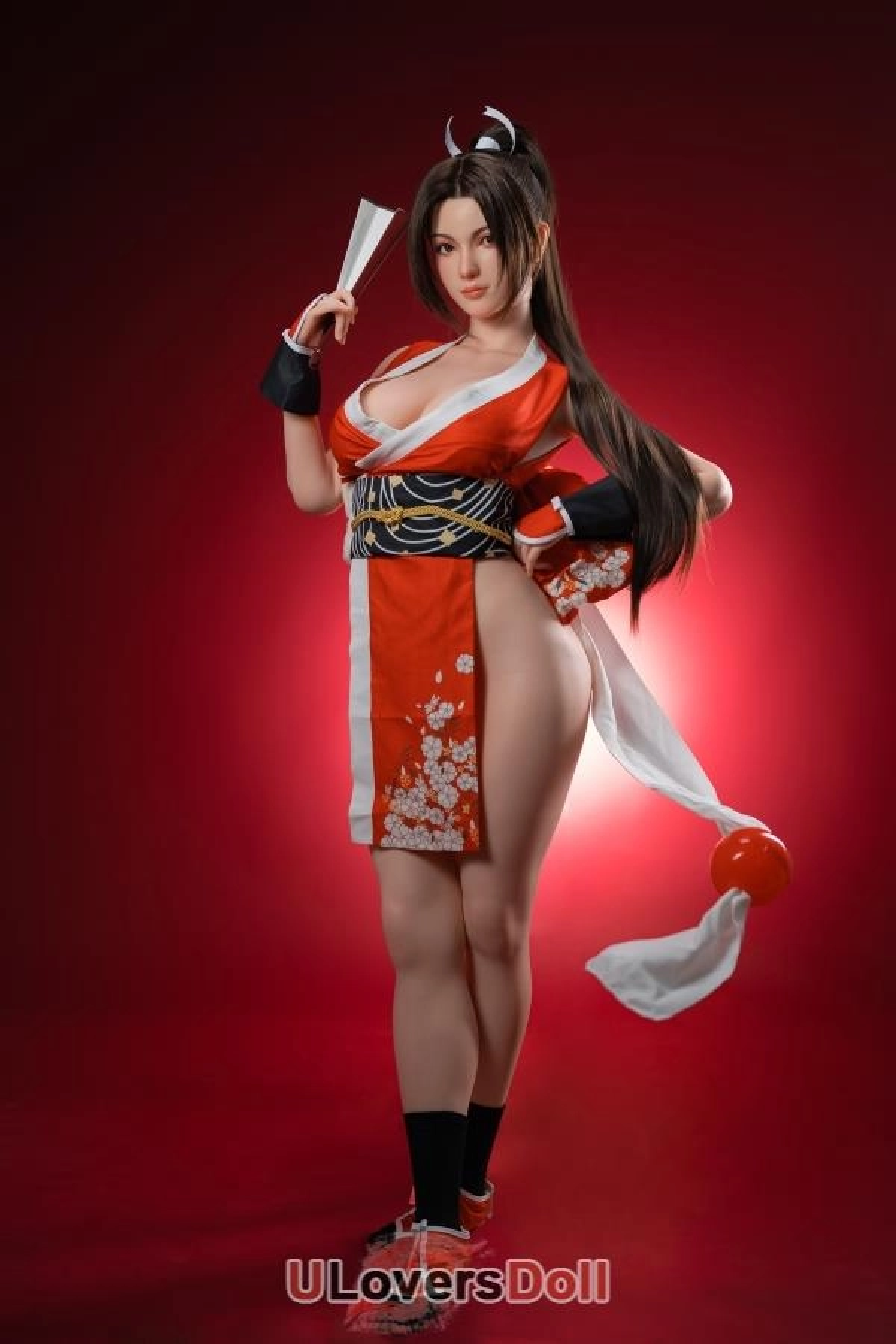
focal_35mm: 50
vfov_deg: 39.6
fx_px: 1867
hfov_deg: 27.0
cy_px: 672
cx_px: 448
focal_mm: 50
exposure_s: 1/160
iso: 200
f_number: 2
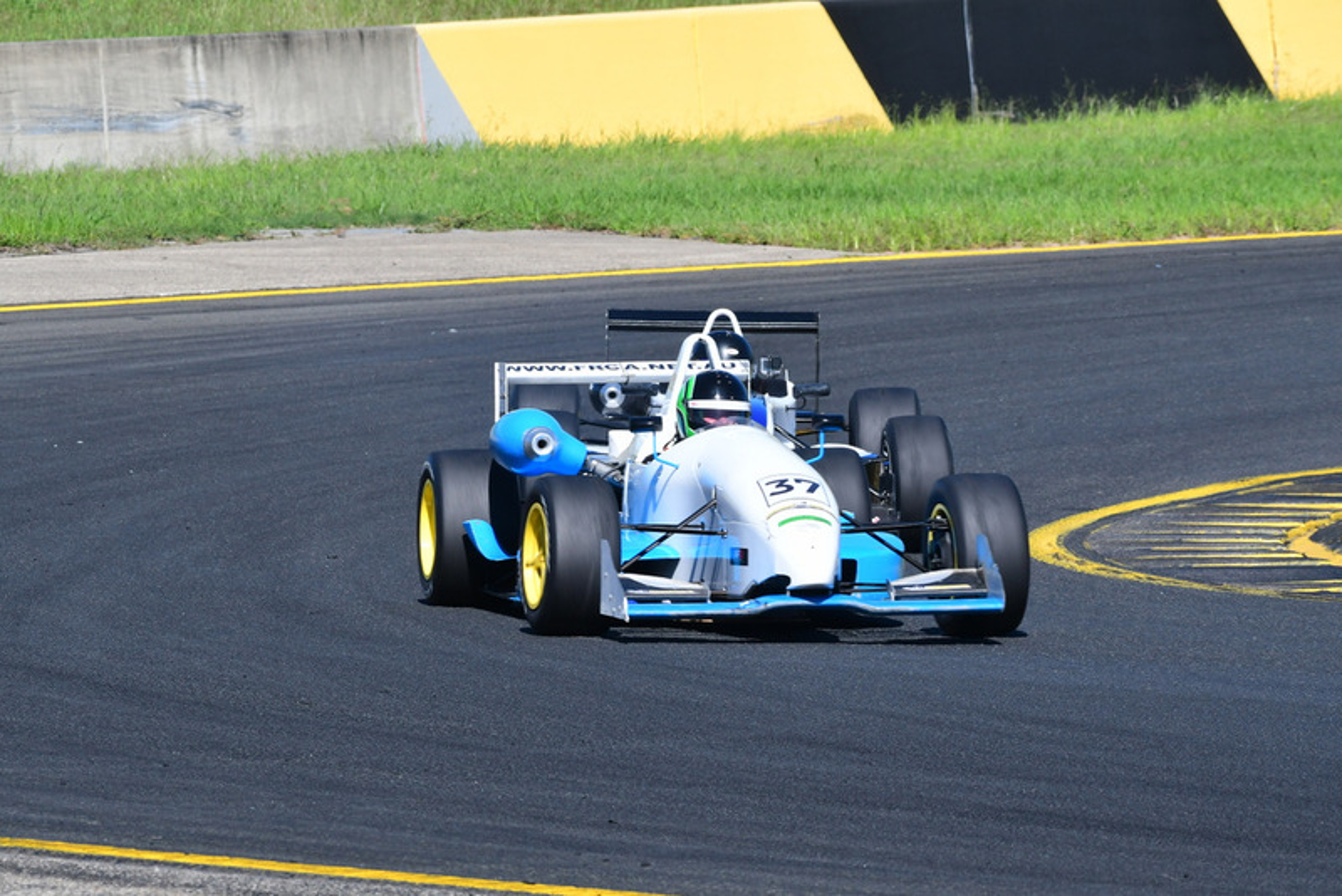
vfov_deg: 3.8
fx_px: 13424
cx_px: 671
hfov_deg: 5.7
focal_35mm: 360
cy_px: 448
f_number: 11
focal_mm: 240
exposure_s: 1/640
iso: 500
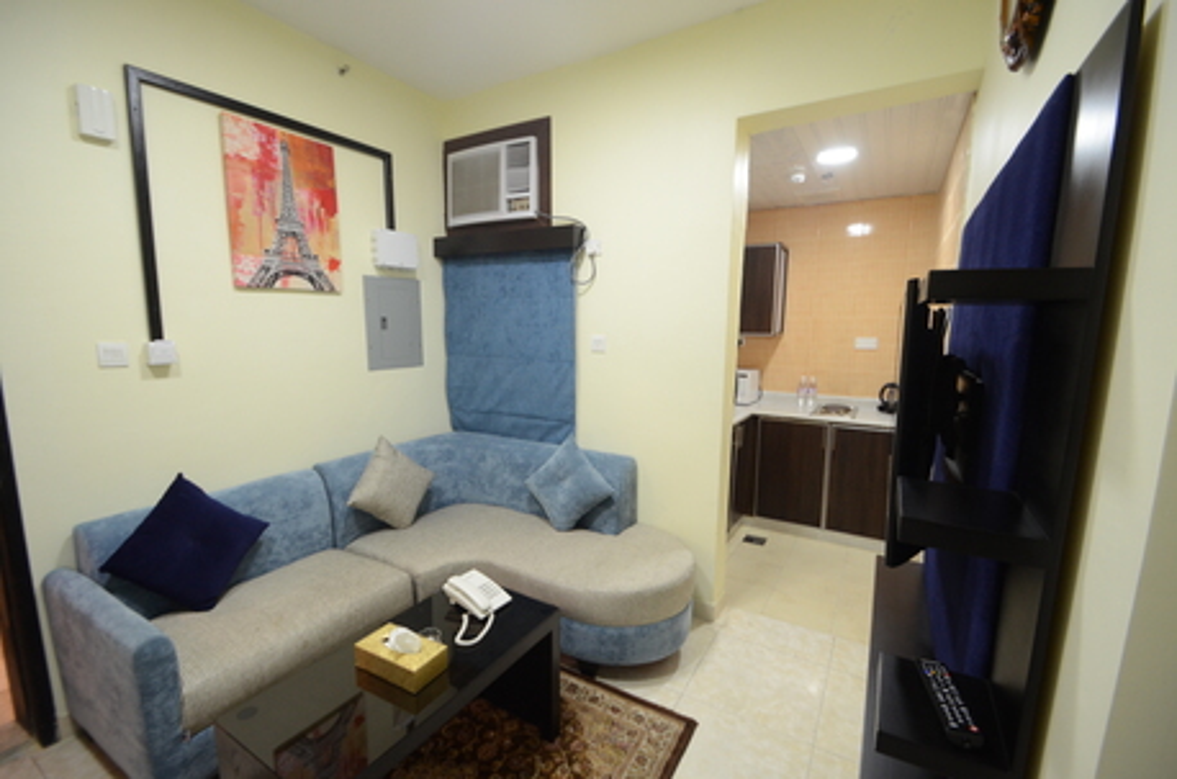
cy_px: 390
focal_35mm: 15
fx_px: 489
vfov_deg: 77.0
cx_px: 588
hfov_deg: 100.5
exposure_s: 1/50
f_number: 3.5
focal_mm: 10
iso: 1000
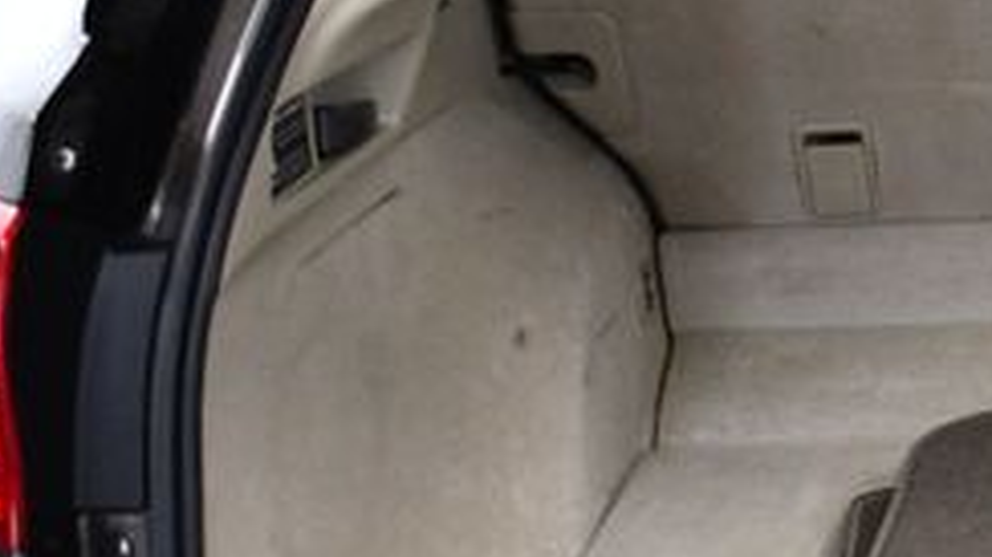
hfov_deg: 20.0
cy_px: 264
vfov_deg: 12.2
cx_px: 1240
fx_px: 2603
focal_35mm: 99
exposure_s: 1/125
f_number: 3.5
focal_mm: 18
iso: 2000
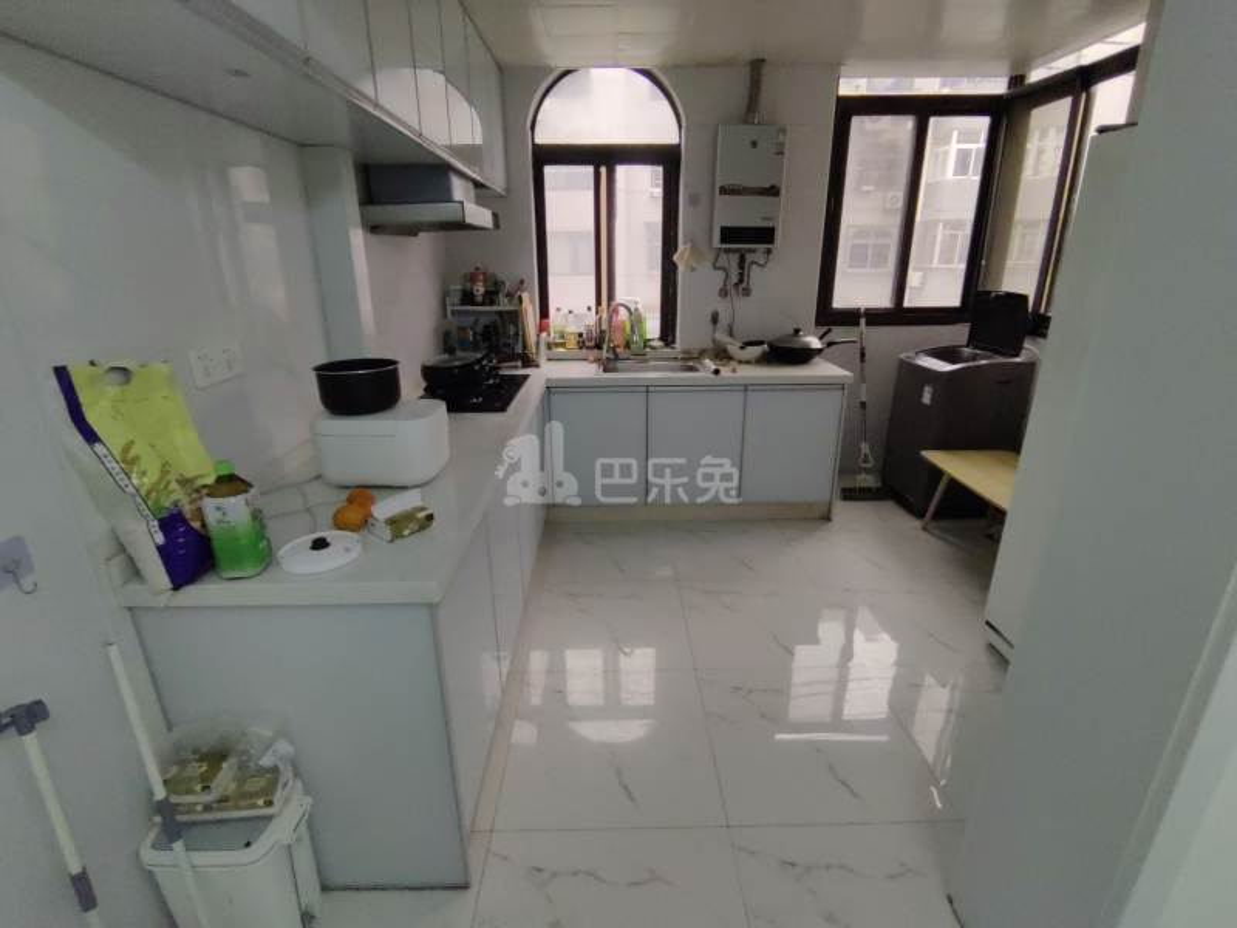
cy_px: 464
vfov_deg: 78.1
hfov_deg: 94.5
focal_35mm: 16
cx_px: 618
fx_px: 572
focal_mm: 1.68
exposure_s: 1/50
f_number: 2.2
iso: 125
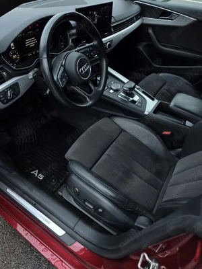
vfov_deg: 73.9
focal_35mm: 23
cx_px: 101
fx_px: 179
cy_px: 134
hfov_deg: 58.9
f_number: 1.7
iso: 40
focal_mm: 6.3
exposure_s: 1/370
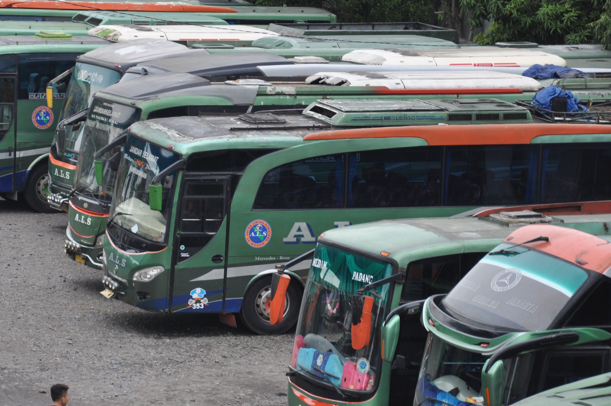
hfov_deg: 9.5
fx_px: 3678
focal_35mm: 217
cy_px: 299
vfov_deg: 6.3
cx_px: 137
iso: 200
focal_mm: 90
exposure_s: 1/400
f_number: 5.6
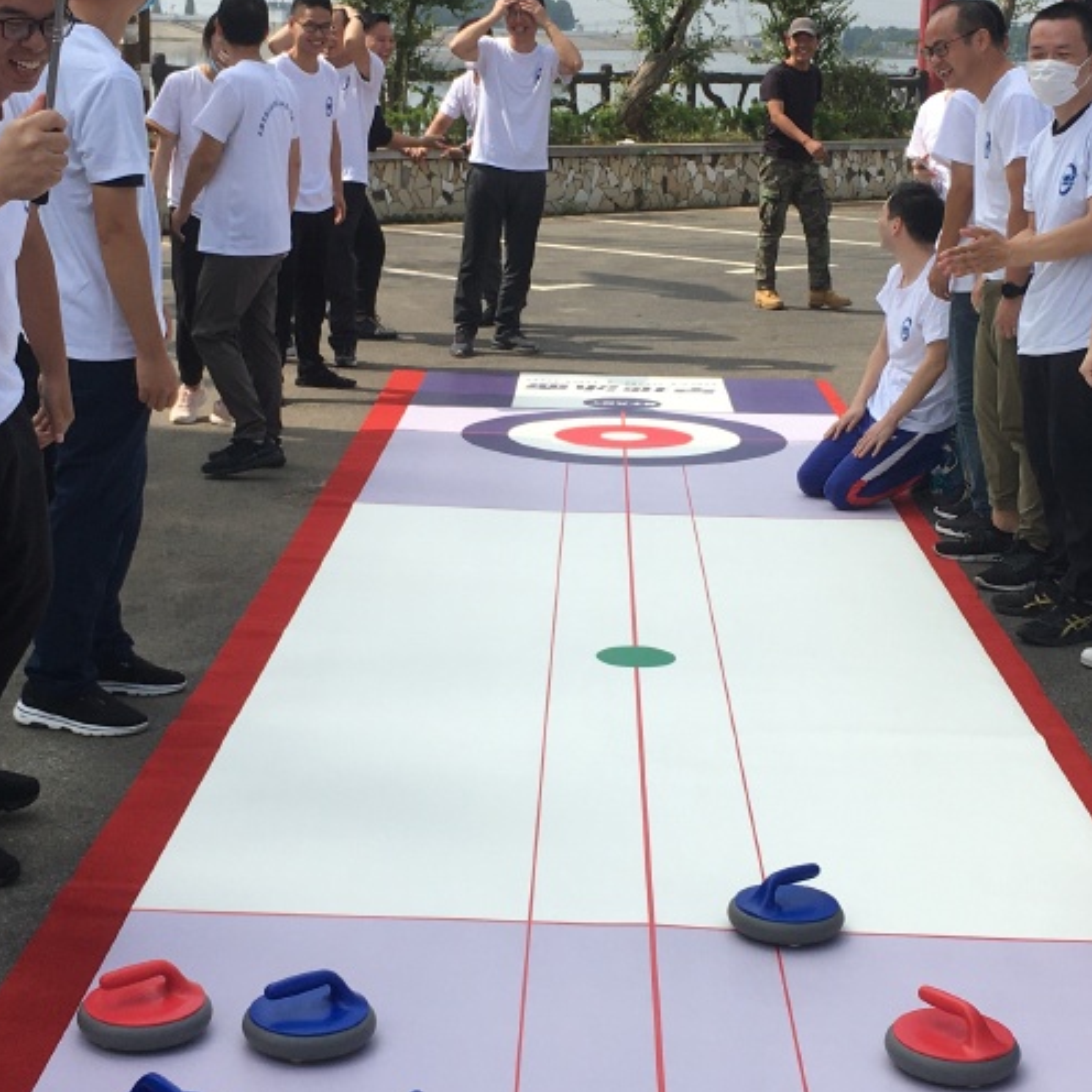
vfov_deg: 27.7
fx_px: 2213
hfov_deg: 27.7
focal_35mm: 62
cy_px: 546
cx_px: 586
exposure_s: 1/1570
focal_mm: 4.15
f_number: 2.2
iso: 25
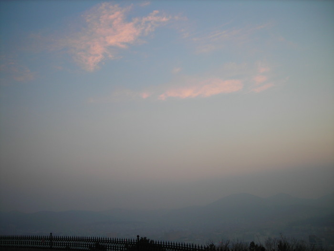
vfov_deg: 37.7
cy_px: 126
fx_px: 367
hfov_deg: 49.0
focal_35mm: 38
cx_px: 167
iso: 50
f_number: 3.2
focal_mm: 6.3
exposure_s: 1/33.8
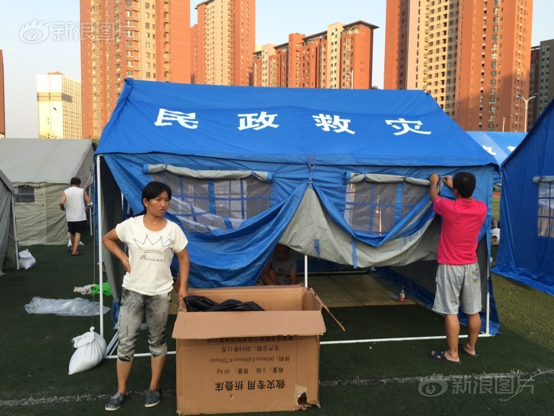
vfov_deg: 48.2
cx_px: 277
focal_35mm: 29
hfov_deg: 61.6
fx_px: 464
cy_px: 208
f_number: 2.2
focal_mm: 4.15
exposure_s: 1/344
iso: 32
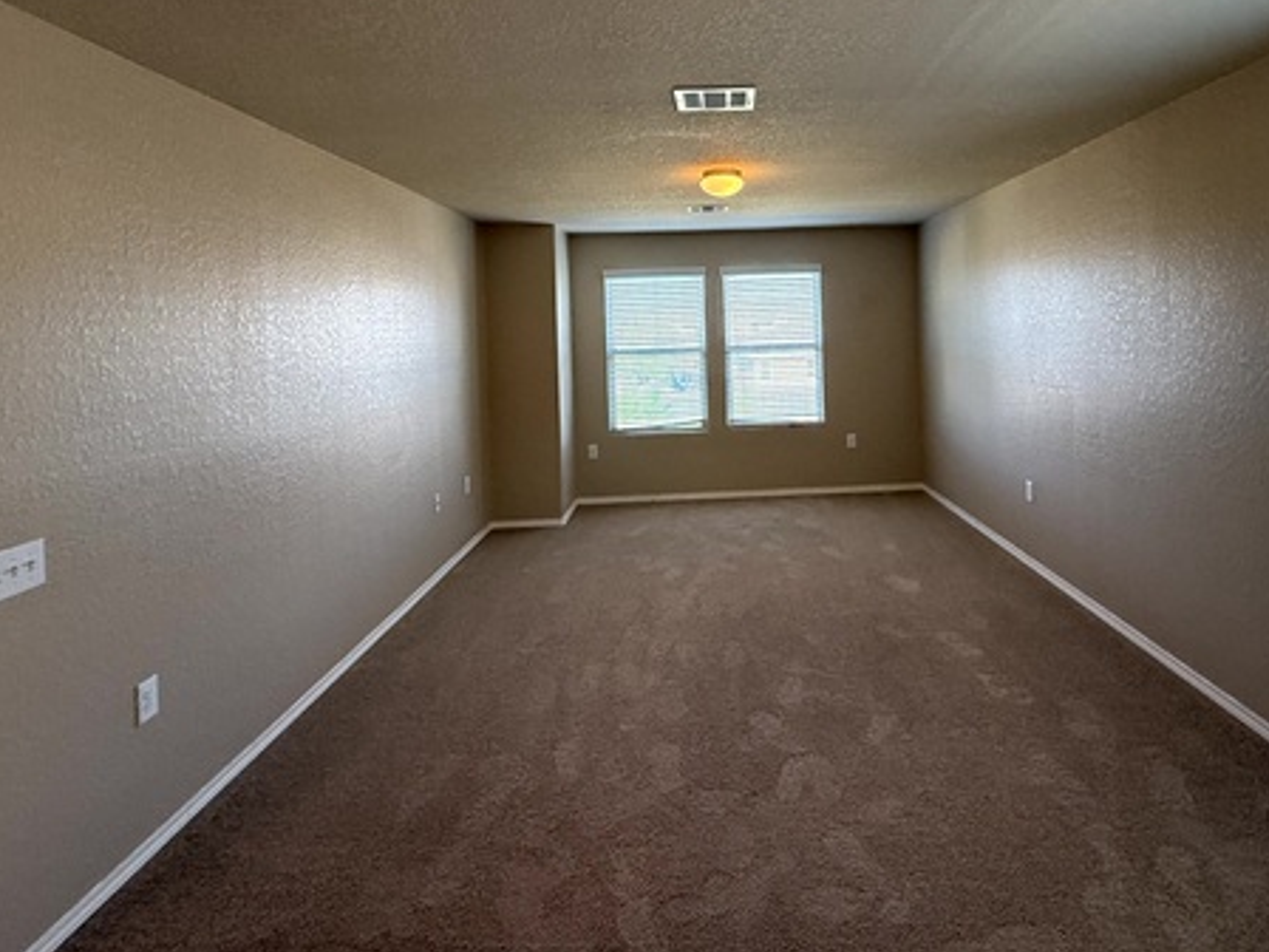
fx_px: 733
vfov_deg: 64.4
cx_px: 742
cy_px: 326
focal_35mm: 20
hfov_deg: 81.0
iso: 320
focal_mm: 2.22
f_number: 2.2
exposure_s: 1/120
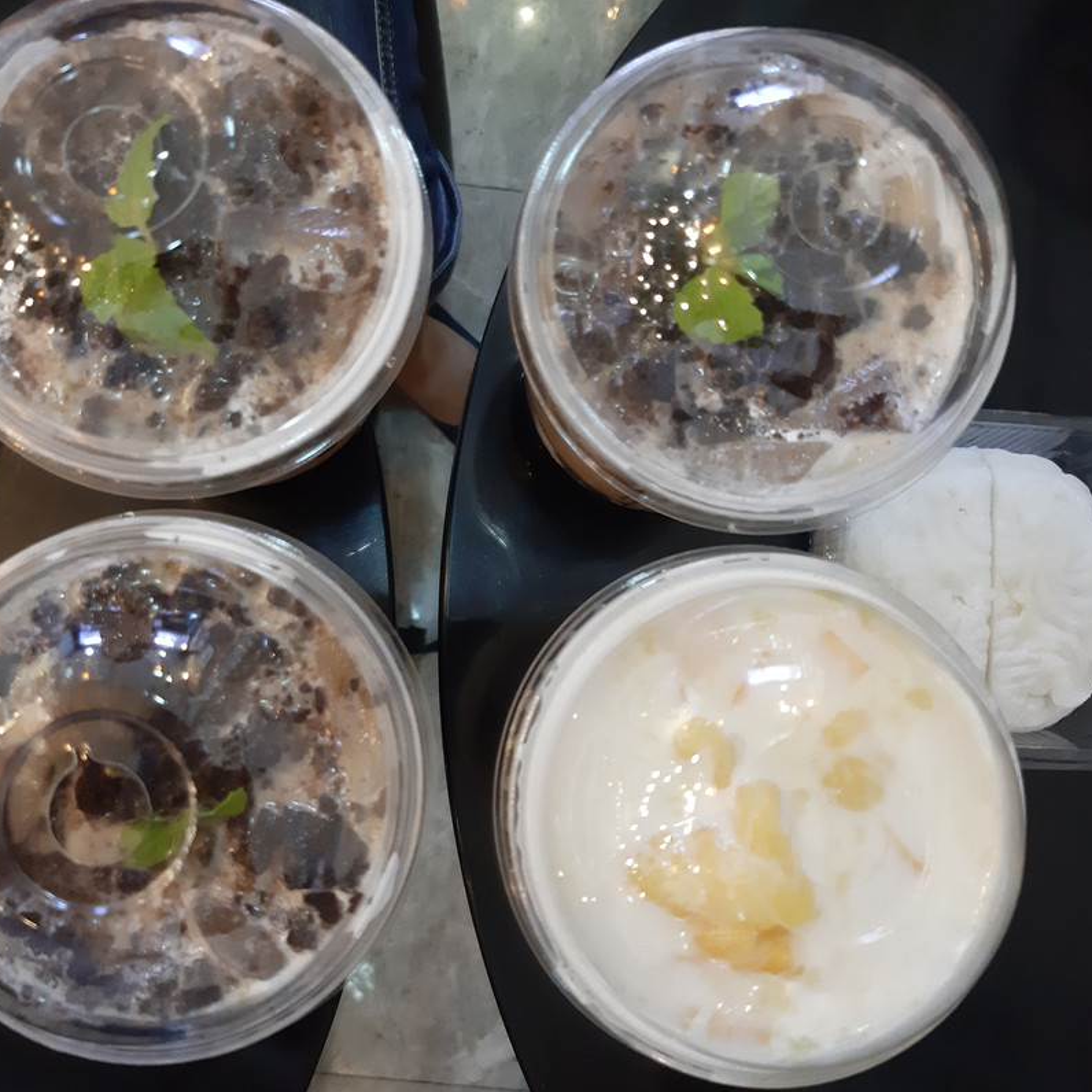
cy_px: 546
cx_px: 459
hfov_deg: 50.9
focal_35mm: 32
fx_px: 1142
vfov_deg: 51.1
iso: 400
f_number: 1.7
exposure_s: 1/33
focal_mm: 3.93
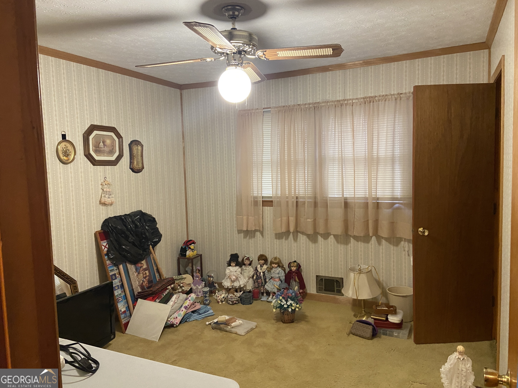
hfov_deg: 67.3
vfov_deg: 53.1
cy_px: 194
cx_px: 259
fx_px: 389
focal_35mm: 26
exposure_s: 1/40
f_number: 1.8
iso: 320
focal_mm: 4.25
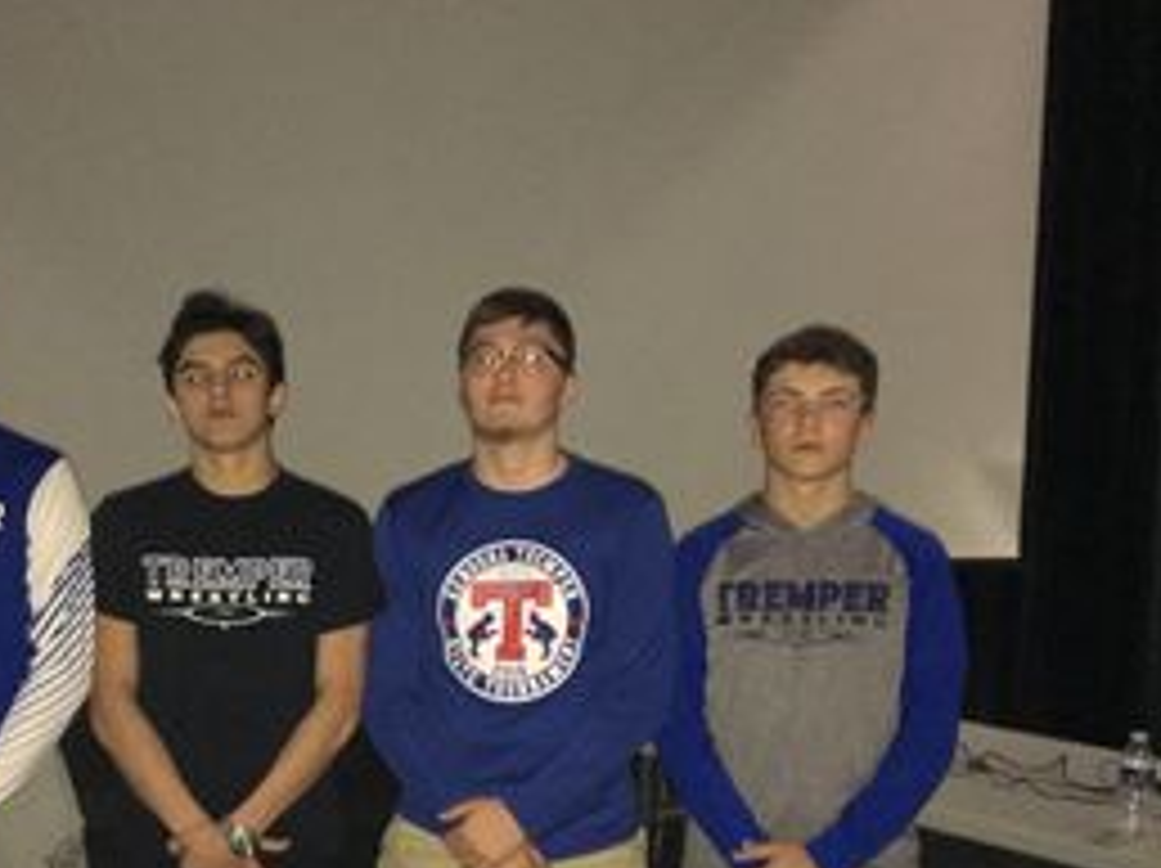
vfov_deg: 31.7
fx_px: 1508
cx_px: 410
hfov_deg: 41.7
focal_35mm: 45
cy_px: 625
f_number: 2.2
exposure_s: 1/16
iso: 400
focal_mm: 4.15
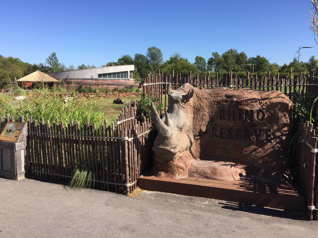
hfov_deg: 61.7
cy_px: 119
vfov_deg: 48.2
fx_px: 266
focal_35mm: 29
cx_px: 159
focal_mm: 4.15
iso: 32
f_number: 2.2
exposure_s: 1/1412
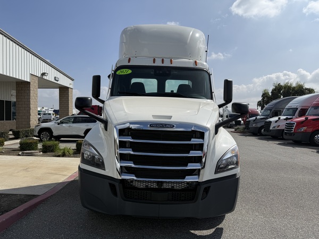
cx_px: 160
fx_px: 221
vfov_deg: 56.8
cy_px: 120
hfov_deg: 71.6
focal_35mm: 24
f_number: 1.78
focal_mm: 6.76
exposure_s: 1/10309
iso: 80
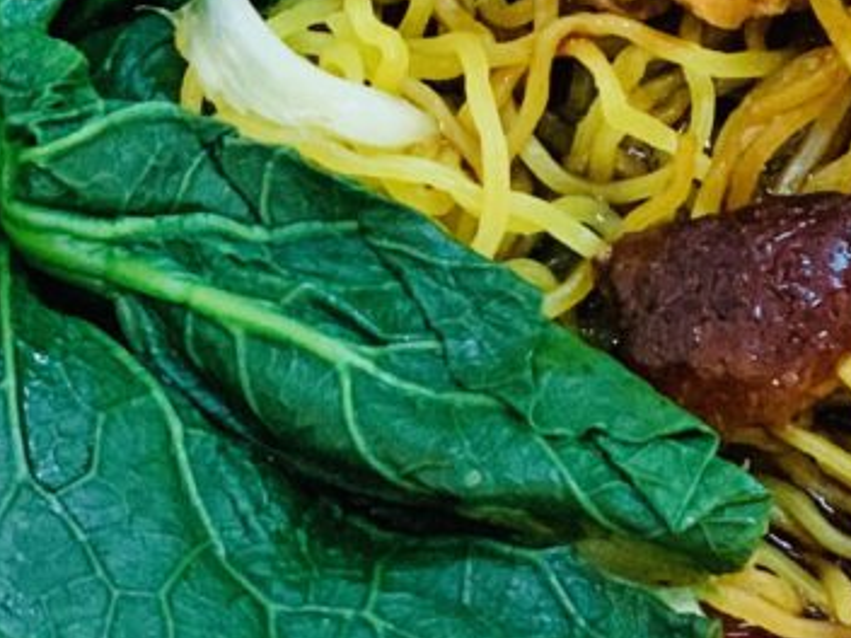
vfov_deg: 6.4
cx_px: 1189
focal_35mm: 227
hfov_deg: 8.6
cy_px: -619
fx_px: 5581
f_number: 2.4
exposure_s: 1/50
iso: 200
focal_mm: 6
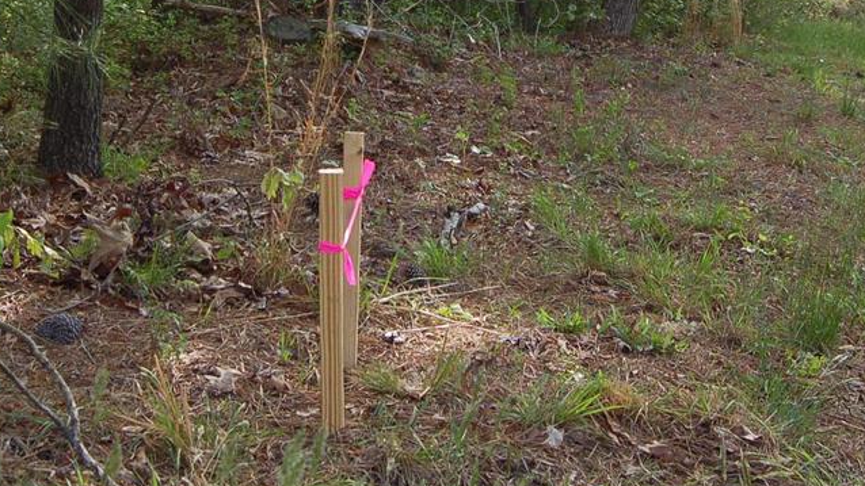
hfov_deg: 27.1
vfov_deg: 15.2
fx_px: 1789
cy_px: -21
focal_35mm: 78
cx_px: 348
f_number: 5.6
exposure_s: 1/125
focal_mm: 22
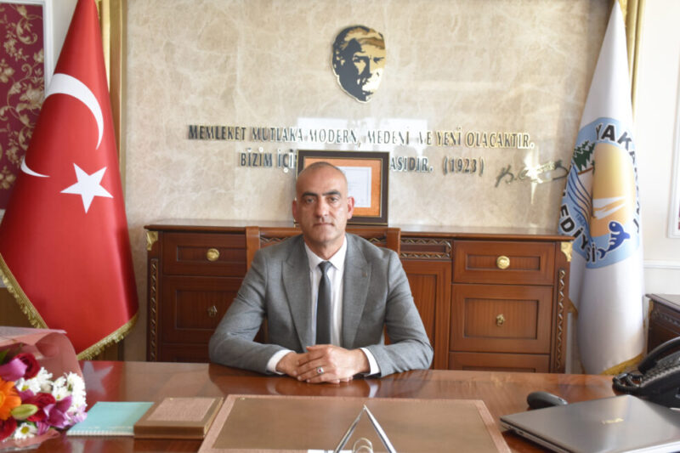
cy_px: 226
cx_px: 340
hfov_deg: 49.6
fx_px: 736
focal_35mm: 39
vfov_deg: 34.2
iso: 800
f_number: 4.5
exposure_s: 1/100
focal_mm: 26
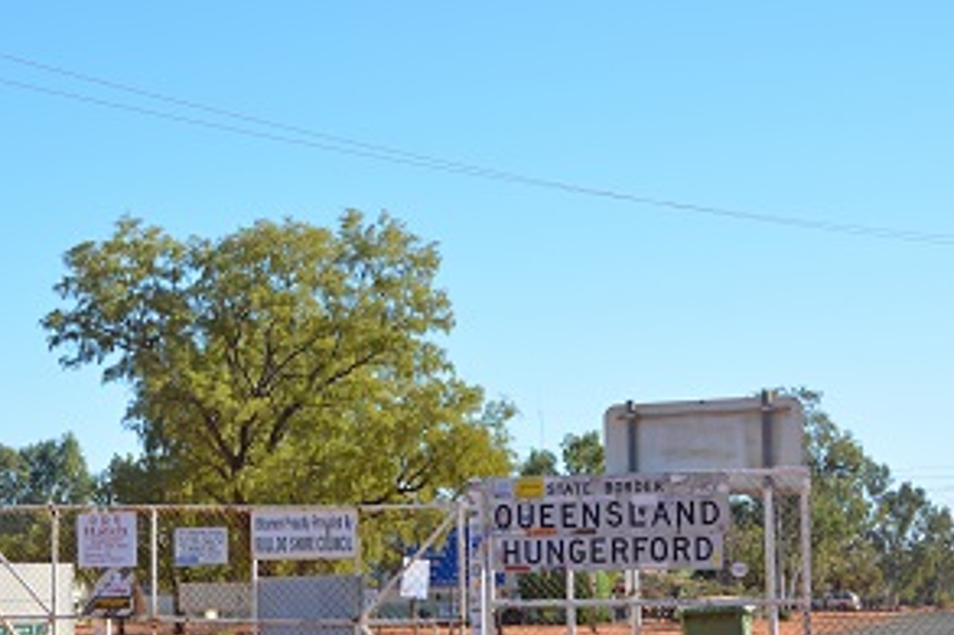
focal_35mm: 82
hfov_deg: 24.5
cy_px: 484
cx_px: 225
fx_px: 2172
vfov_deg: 16.5
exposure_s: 1/250
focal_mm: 32
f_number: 8
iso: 125
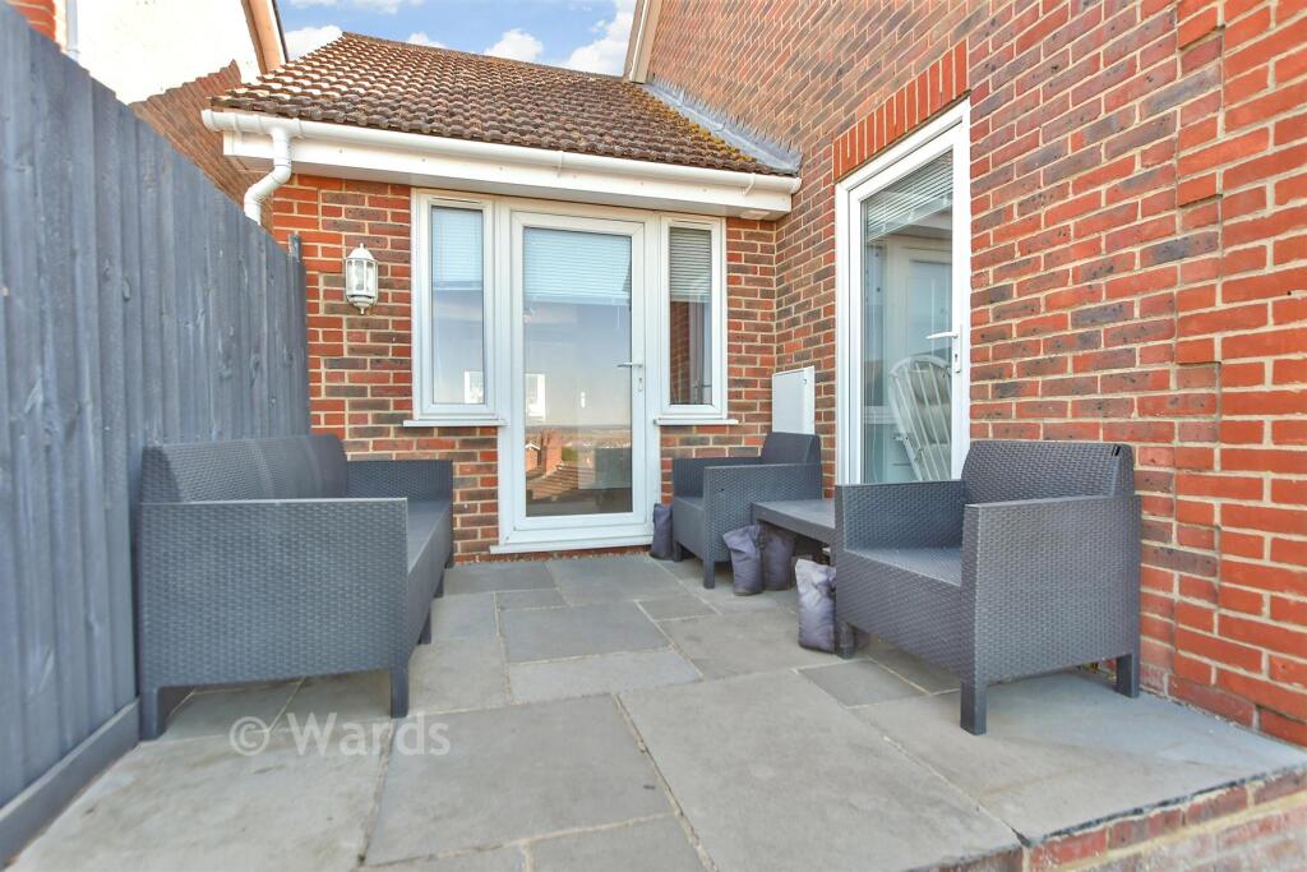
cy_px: 436
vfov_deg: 77.3
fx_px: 545
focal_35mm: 15
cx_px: 654
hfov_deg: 100.4
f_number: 5.6
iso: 500
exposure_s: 1/125
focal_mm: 10
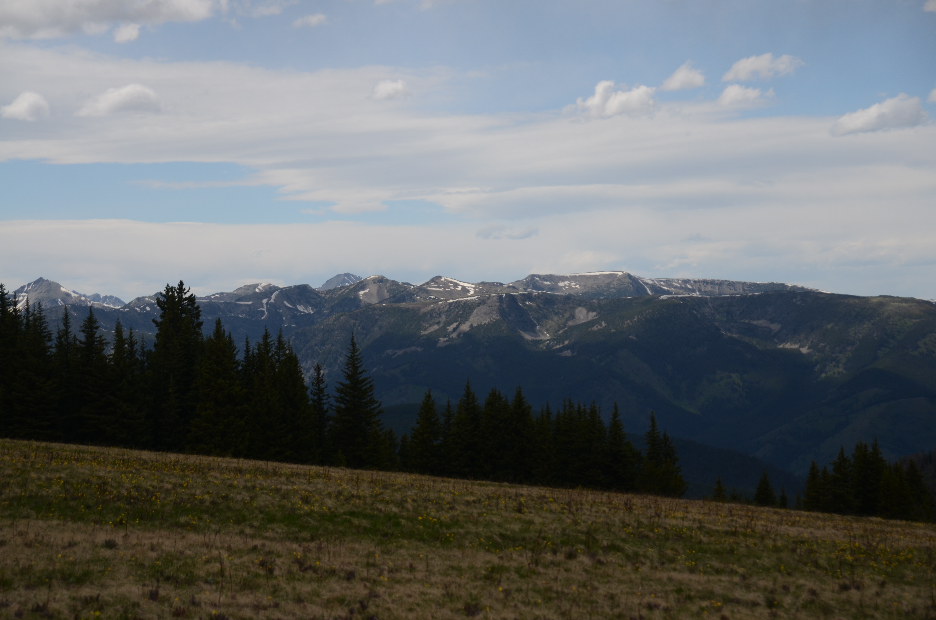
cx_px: 468
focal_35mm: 90
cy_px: 310
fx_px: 2335
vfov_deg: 15.1
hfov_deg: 22.7
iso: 200
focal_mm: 60
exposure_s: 1/640
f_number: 5.3
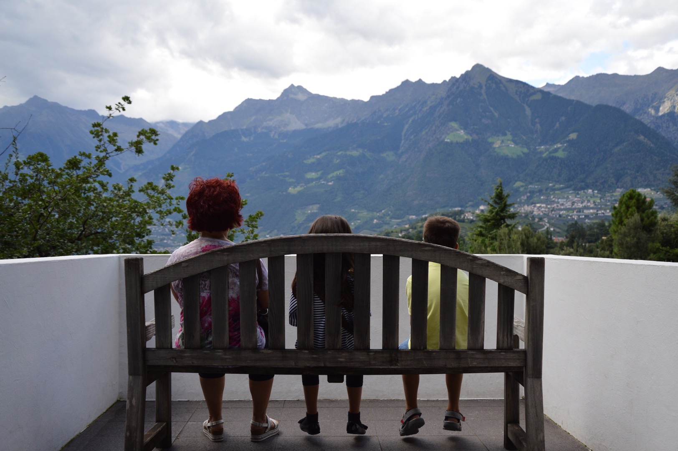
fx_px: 706
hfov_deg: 51.3
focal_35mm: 38
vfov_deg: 35.4
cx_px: 339
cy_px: 226
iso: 400
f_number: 4
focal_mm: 25
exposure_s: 1/1000
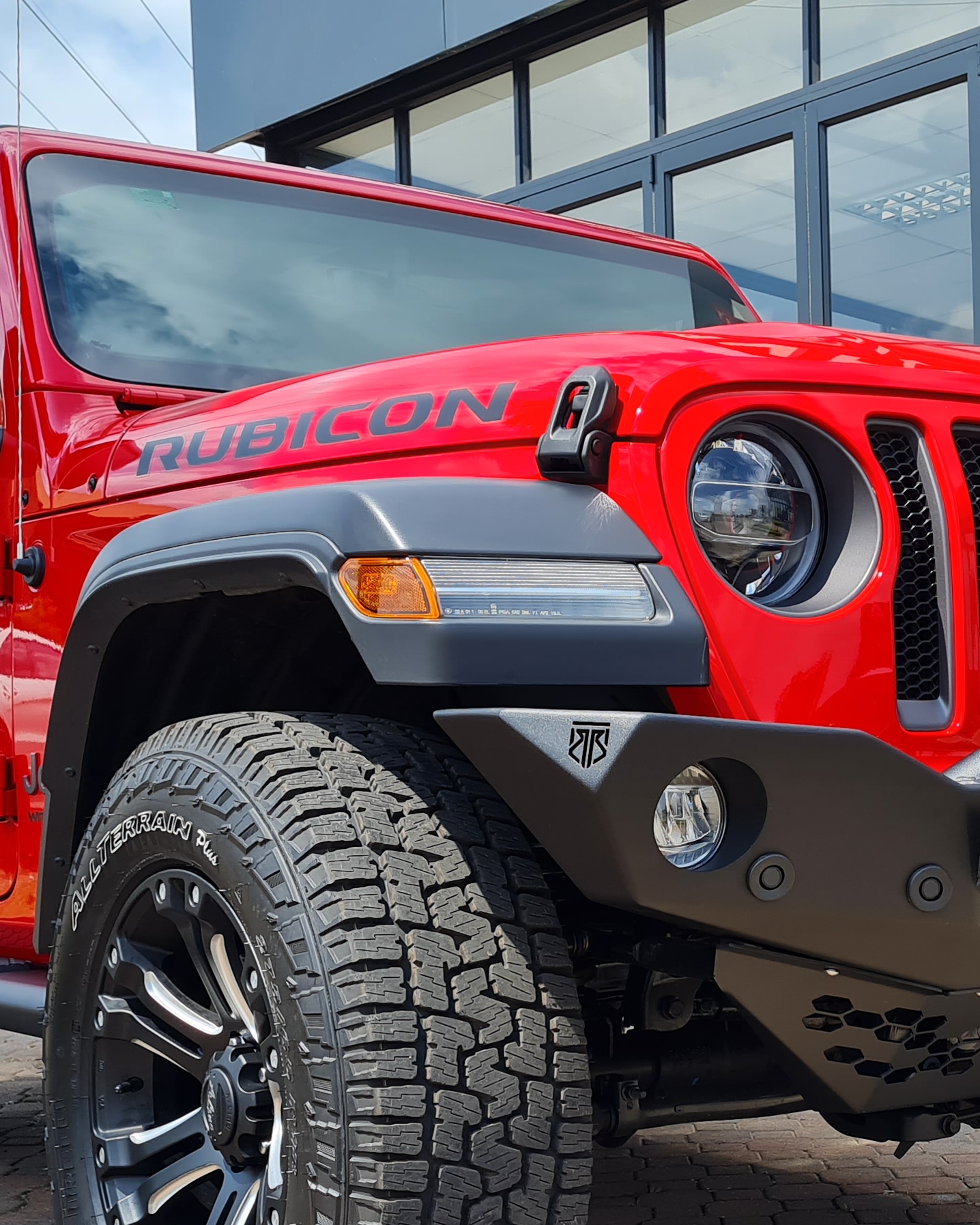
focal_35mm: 57
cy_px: 863
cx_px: 654
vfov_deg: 32.6
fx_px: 2067
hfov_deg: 26.5
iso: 50
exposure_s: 1/1832
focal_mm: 5.4
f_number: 1.8
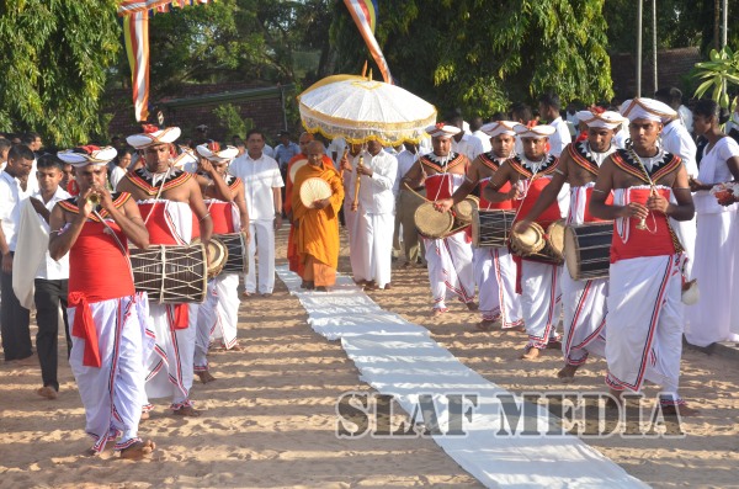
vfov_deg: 16.5
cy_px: 244
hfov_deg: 24.7
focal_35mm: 82
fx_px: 1690
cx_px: 370
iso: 200
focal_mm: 55
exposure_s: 1/160
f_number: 8
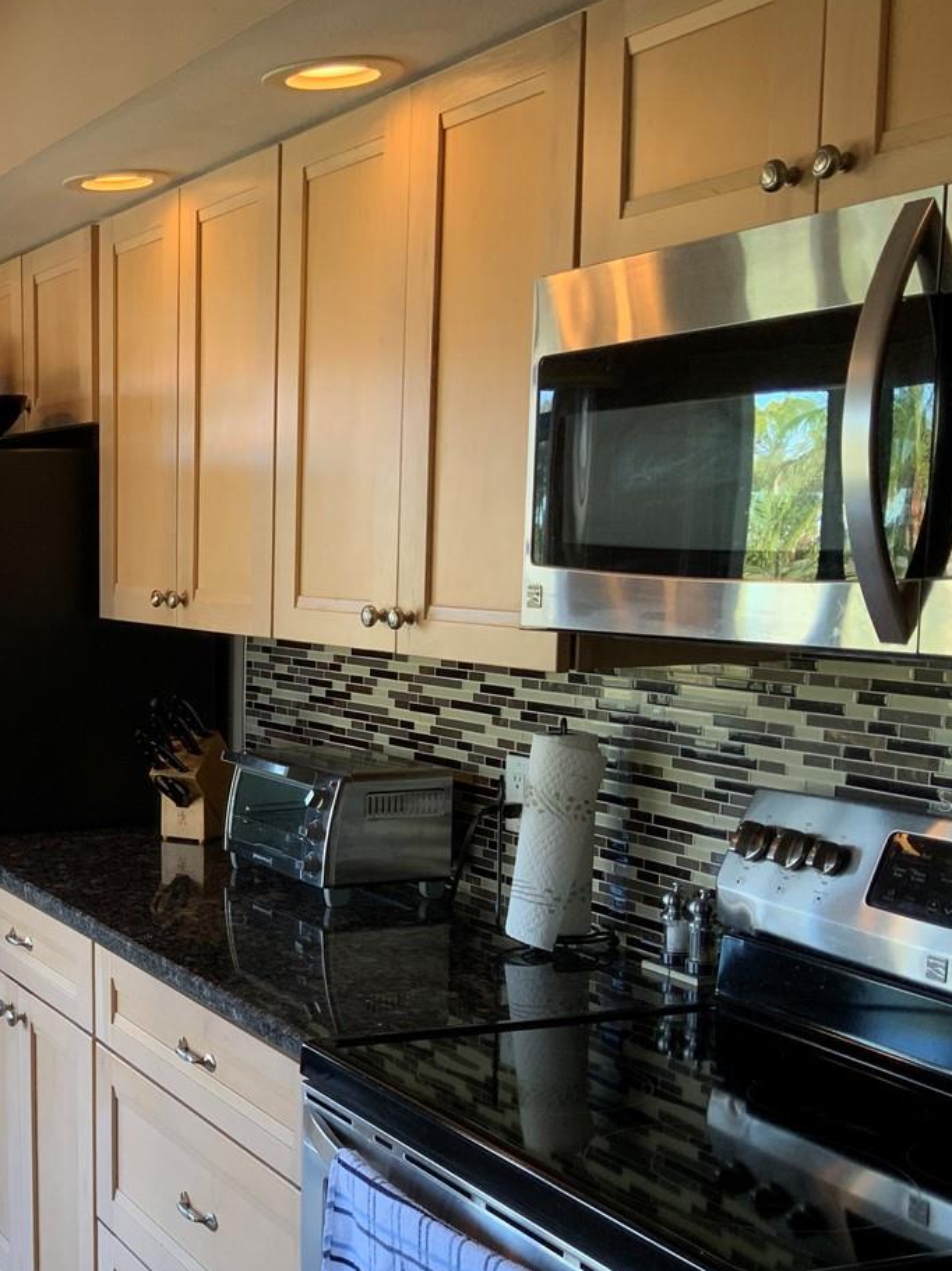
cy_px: 800
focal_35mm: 51
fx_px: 1871
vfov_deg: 37.3
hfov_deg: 26.7
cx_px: -47
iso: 40
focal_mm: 3
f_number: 1.8
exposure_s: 1/60
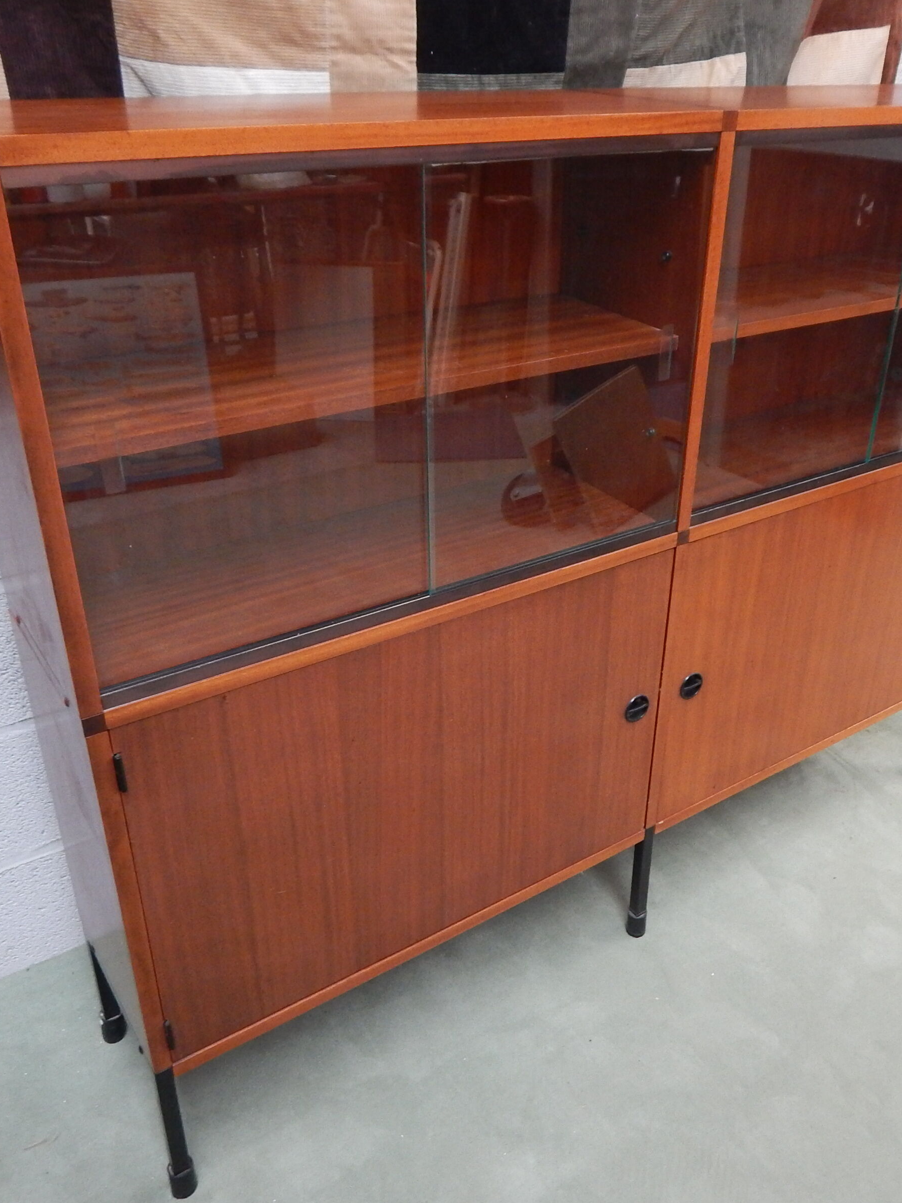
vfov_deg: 60.0
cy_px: 593
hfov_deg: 46.6
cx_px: 525
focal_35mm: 30
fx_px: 1042
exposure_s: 1/13
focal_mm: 4
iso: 400
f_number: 3
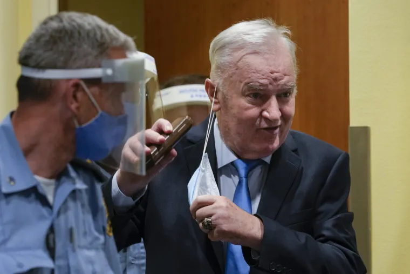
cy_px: 137
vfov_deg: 6.9
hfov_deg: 10.3
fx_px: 2278
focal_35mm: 200
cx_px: 205
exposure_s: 1/400
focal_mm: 200
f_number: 4
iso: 1600
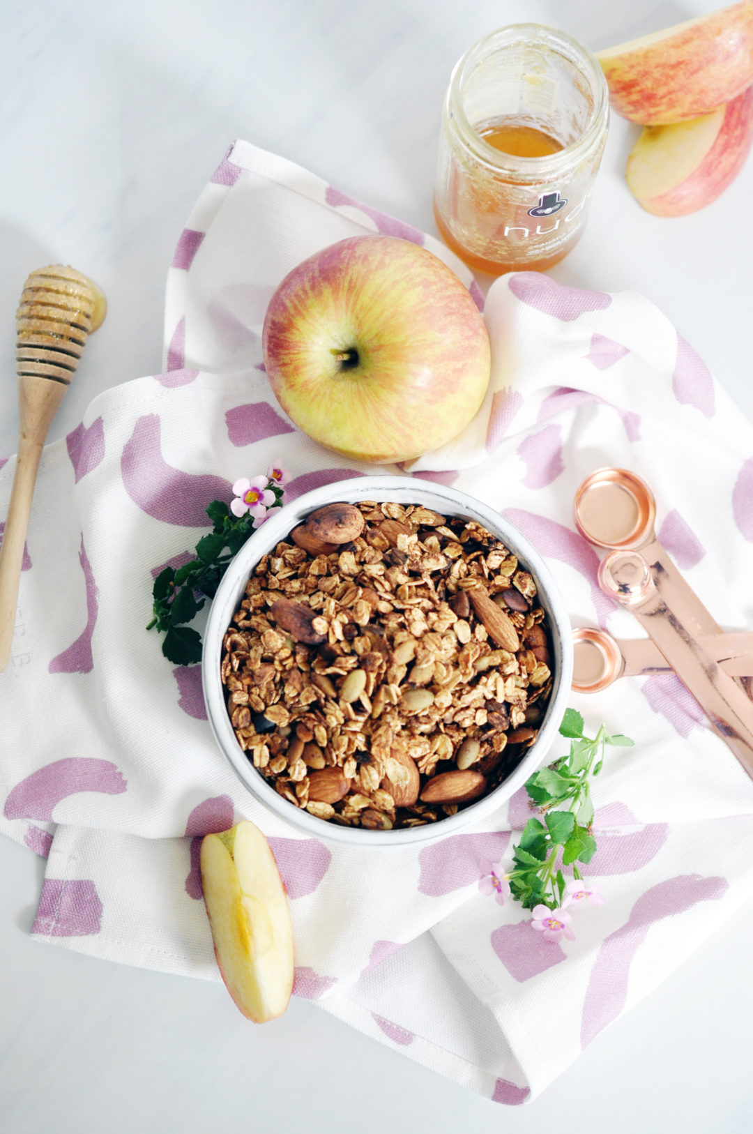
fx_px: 2359
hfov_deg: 18.1
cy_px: 567
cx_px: 376
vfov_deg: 27.0
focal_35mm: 75
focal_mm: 50
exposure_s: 1/60
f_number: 4
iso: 450
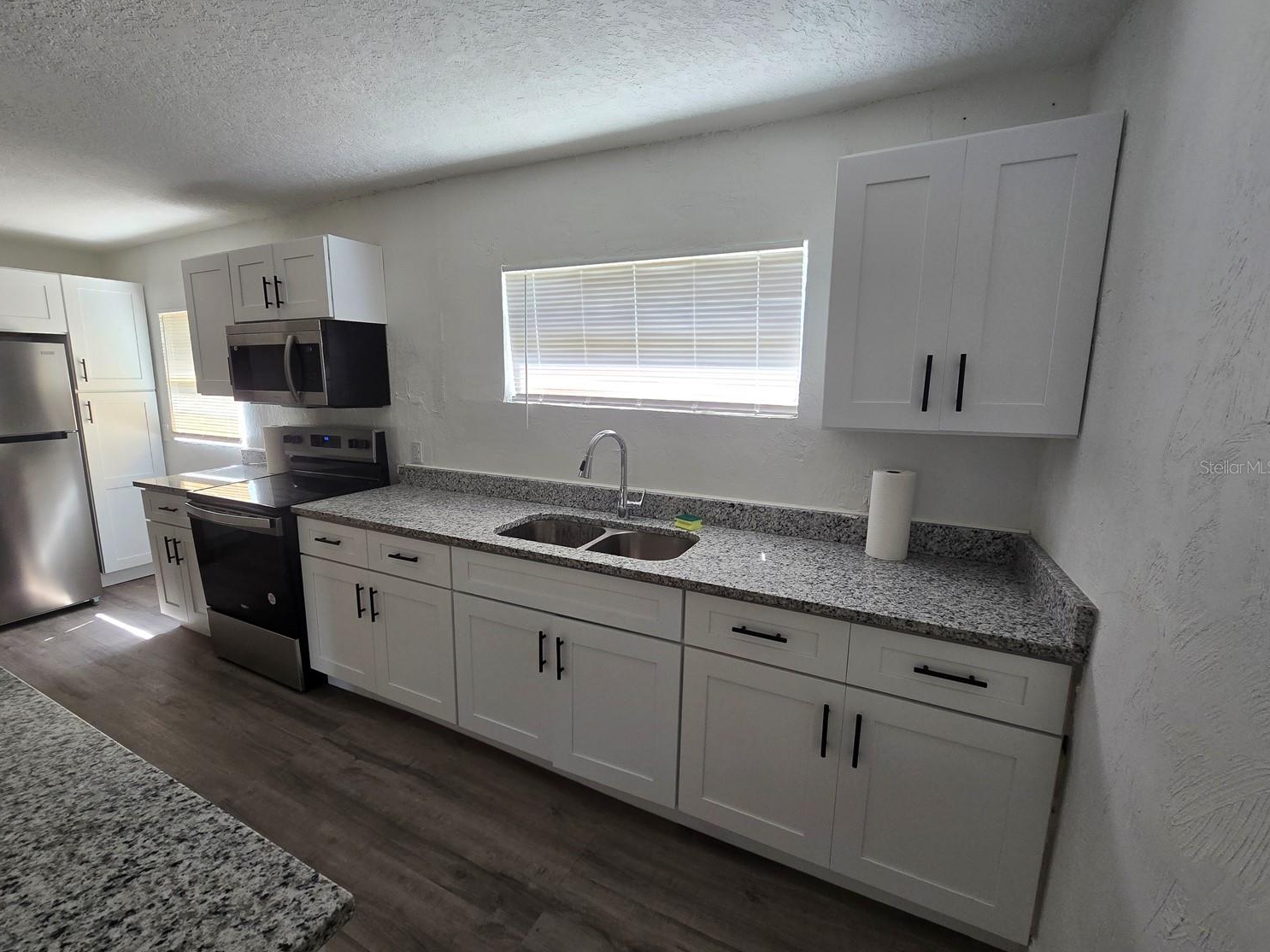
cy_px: 467
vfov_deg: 85.6
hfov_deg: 101.9
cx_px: 597
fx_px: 514
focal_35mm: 14
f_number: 2.2
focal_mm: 2.2
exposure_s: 1/100
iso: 125
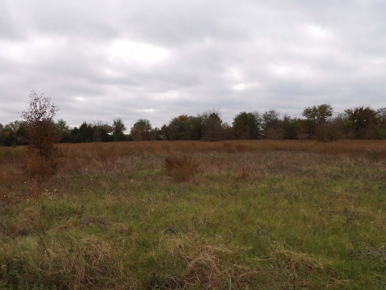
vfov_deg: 46.6
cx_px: 161
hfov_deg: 59.6
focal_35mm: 30
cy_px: 173
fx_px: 335
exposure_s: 1/716
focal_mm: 4.3
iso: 100
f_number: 3.2
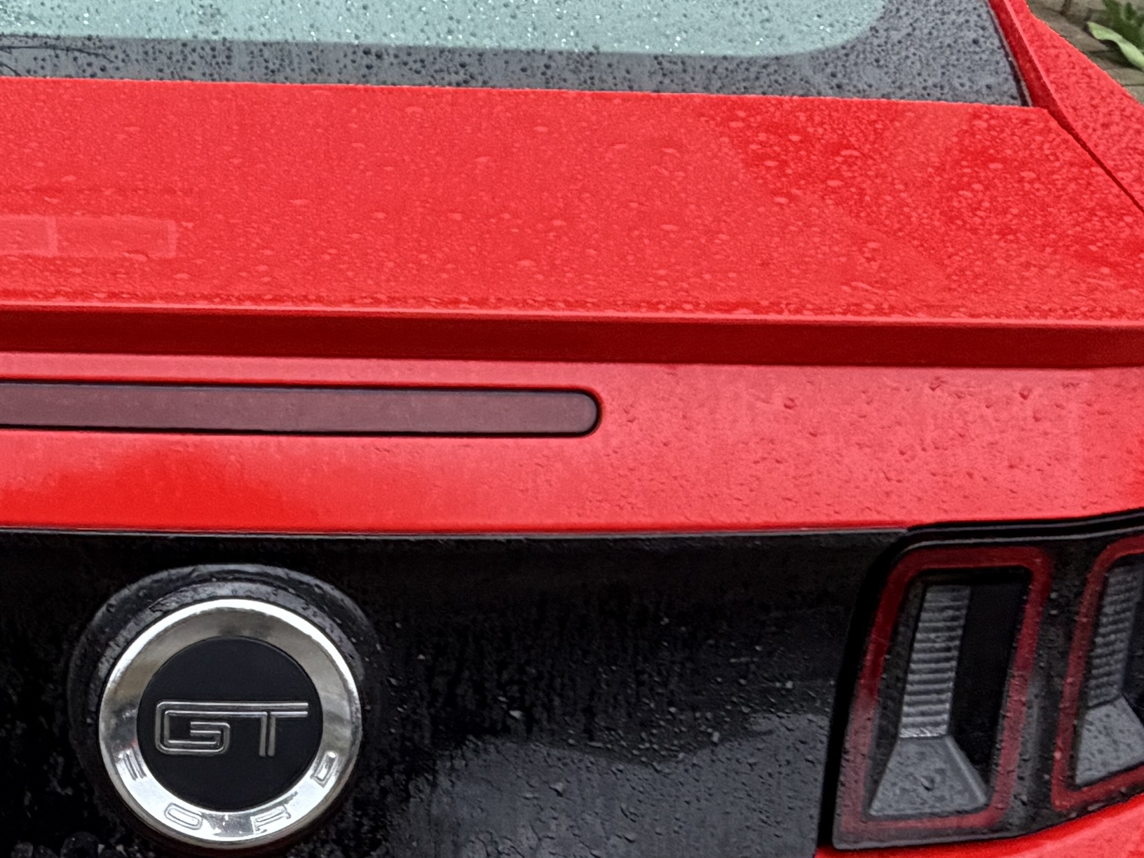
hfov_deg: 36.9
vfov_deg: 28.4
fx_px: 1619
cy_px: 798
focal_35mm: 49
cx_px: 161
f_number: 2.2
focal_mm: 2.22
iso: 320
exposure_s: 1/67
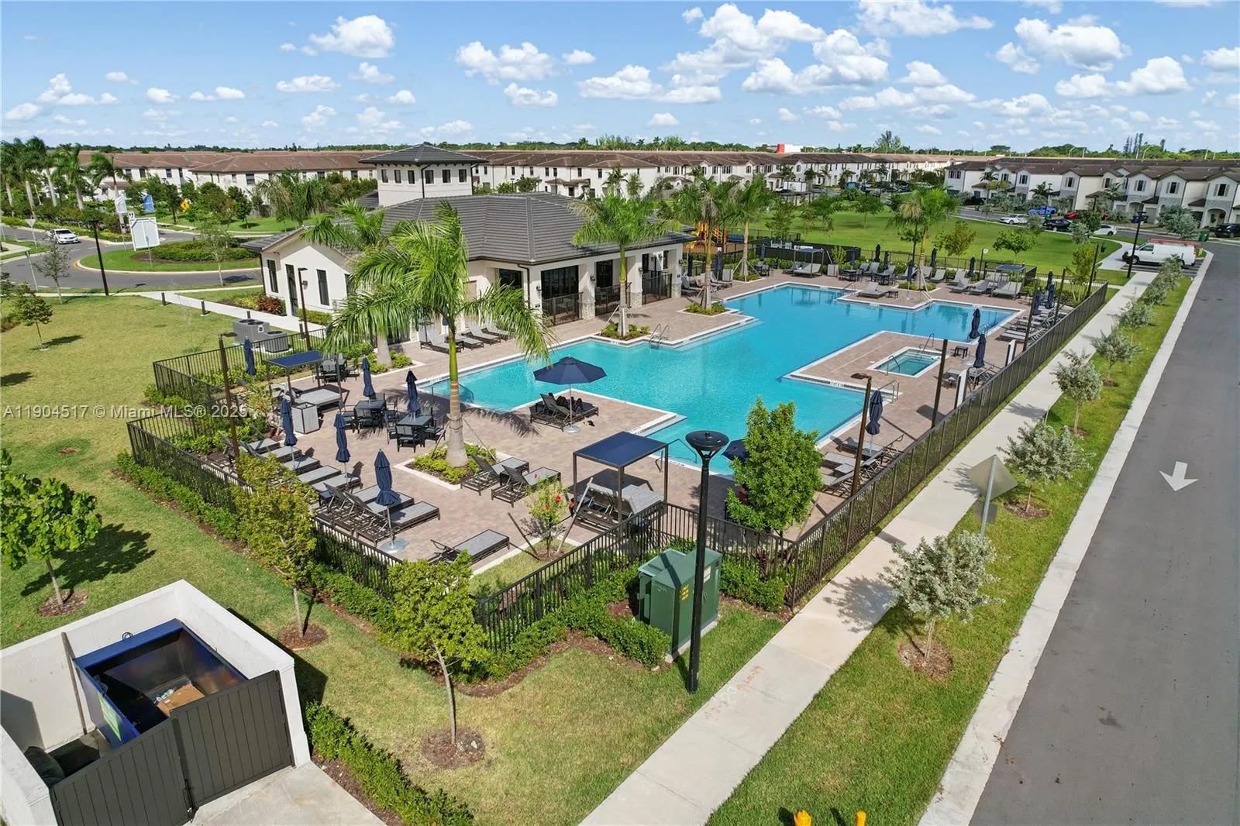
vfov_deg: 57.2
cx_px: 620
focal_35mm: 22
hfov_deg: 78.6
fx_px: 758
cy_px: 413
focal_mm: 8.38
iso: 100
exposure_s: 1/2500
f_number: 2.8
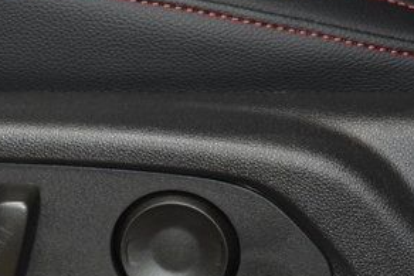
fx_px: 2646
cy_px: 236
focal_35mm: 230
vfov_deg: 6.0
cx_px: 4
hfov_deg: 8.9
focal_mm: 70
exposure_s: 1/100
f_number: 4.5
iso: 2800
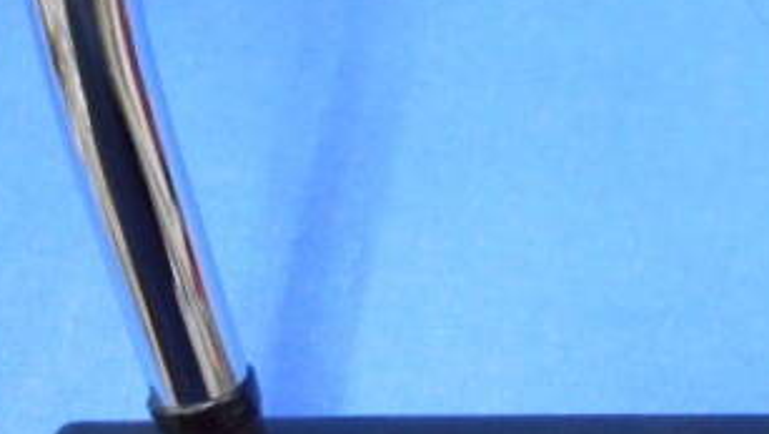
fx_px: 1204
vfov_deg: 19.2
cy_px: 527
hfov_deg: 35.0
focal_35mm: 59
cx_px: 524
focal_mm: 4.6
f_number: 3.2
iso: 800
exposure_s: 1/50
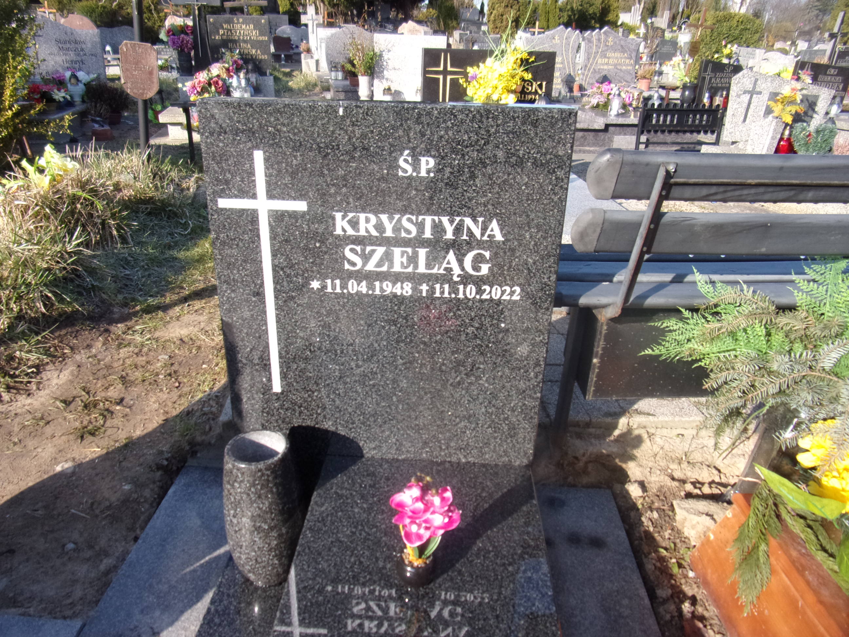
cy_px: 318
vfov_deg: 56.8
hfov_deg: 71.6
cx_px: 424
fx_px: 589
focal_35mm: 24
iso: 80
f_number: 3.3
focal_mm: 4.3
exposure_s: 1/400
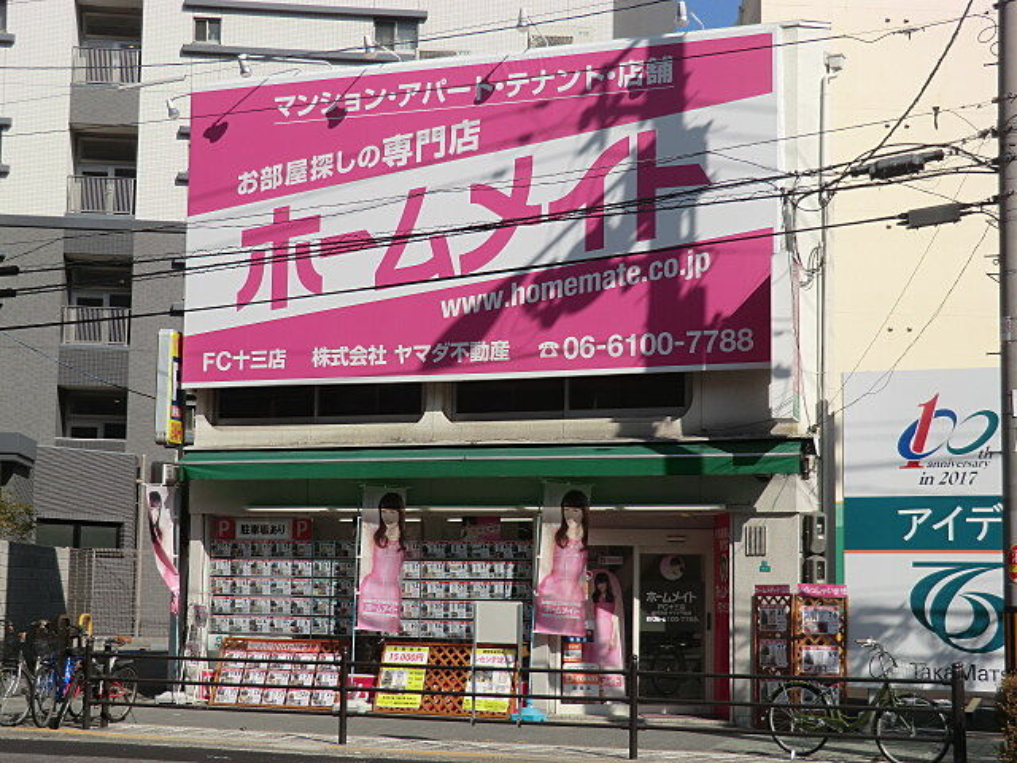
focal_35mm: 55
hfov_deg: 34.9
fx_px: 1616
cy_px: 382
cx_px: 508
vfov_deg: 26.6
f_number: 4.2
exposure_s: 1/800
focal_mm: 9.8
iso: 64
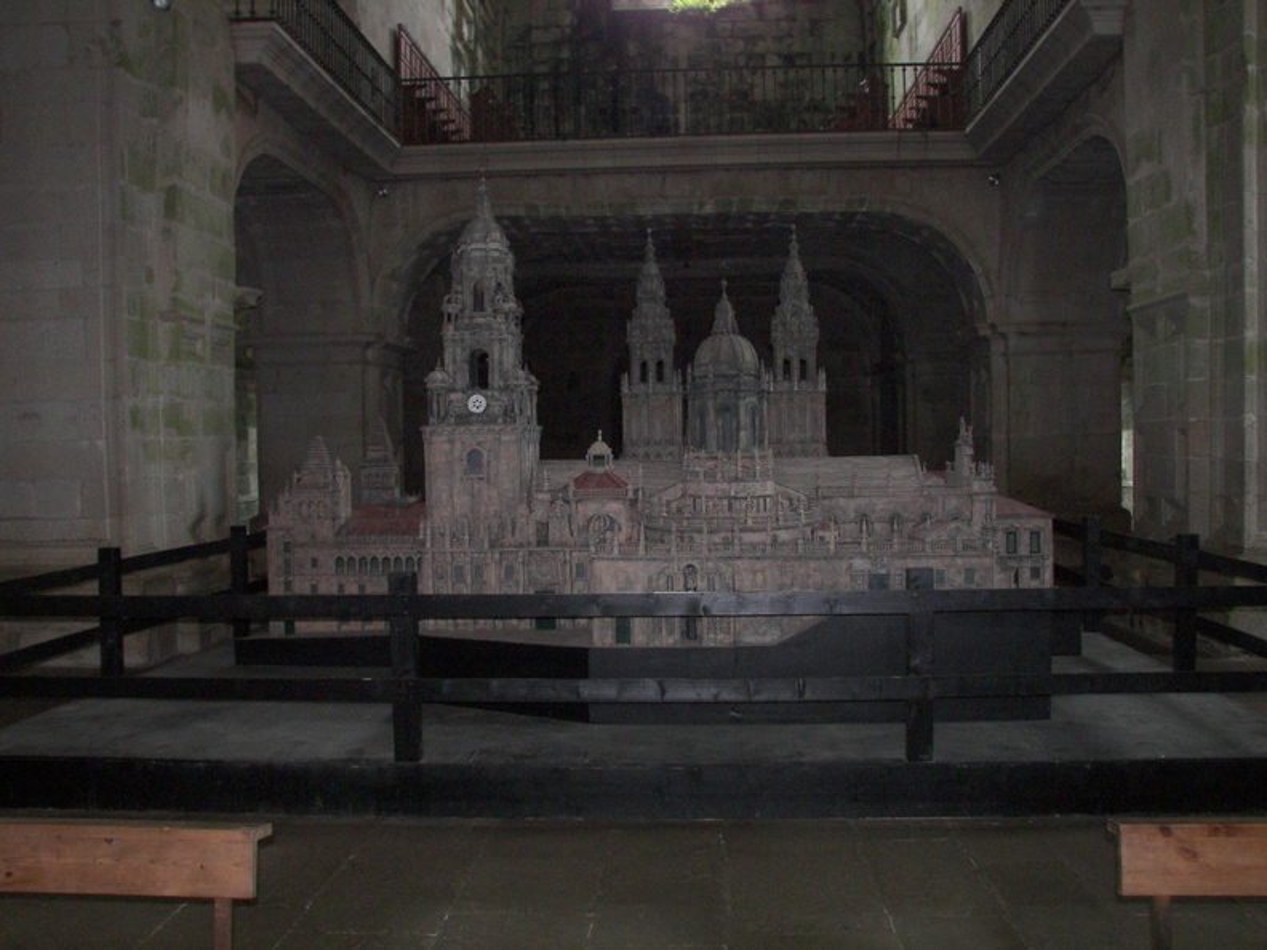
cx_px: 634
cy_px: 475
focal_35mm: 37
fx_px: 1354
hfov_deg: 50.1
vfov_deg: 38.7
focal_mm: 6.1
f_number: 2.8
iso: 160
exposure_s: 1/30
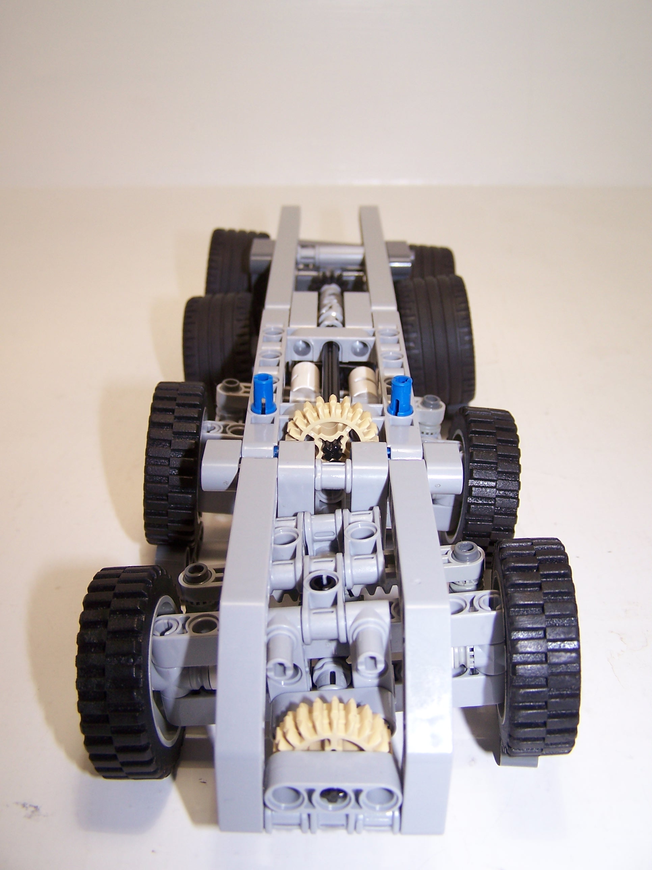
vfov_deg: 49.0
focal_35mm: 38
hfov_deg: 37.7
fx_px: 954
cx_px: 326
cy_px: 435
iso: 80
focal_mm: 6.3
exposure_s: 1/60
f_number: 2.8
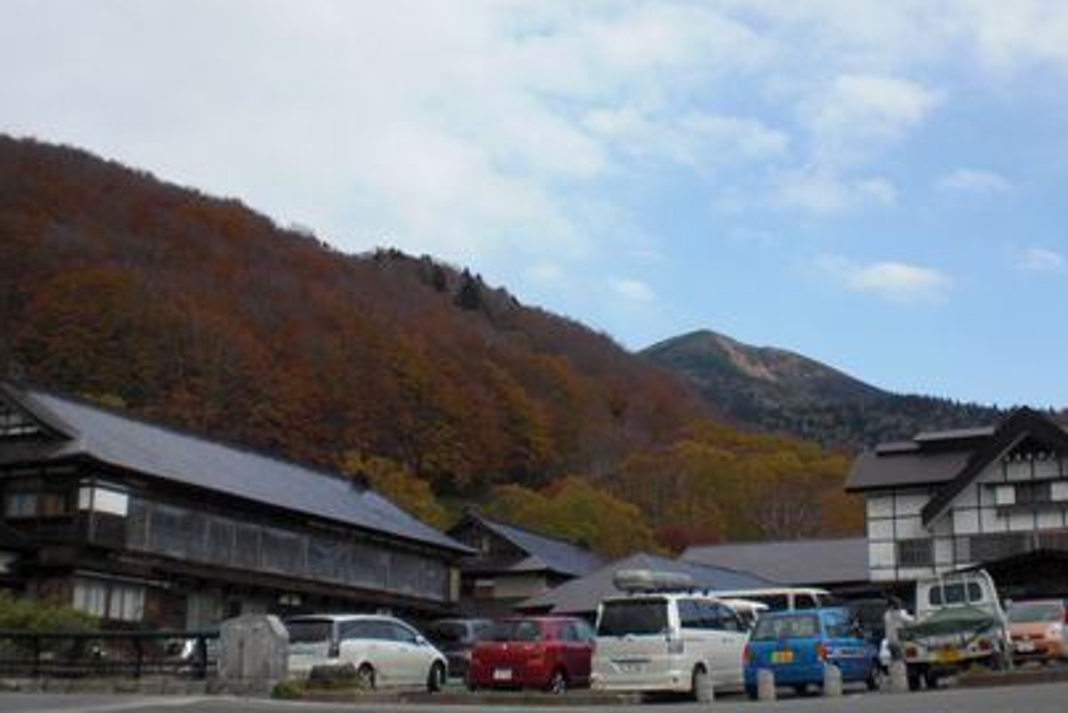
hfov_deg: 44.5
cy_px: 398
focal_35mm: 44
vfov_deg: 30.5
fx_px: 1306
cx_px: 568
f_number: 5.6
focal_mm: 6.3
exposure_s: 1/250
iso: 64
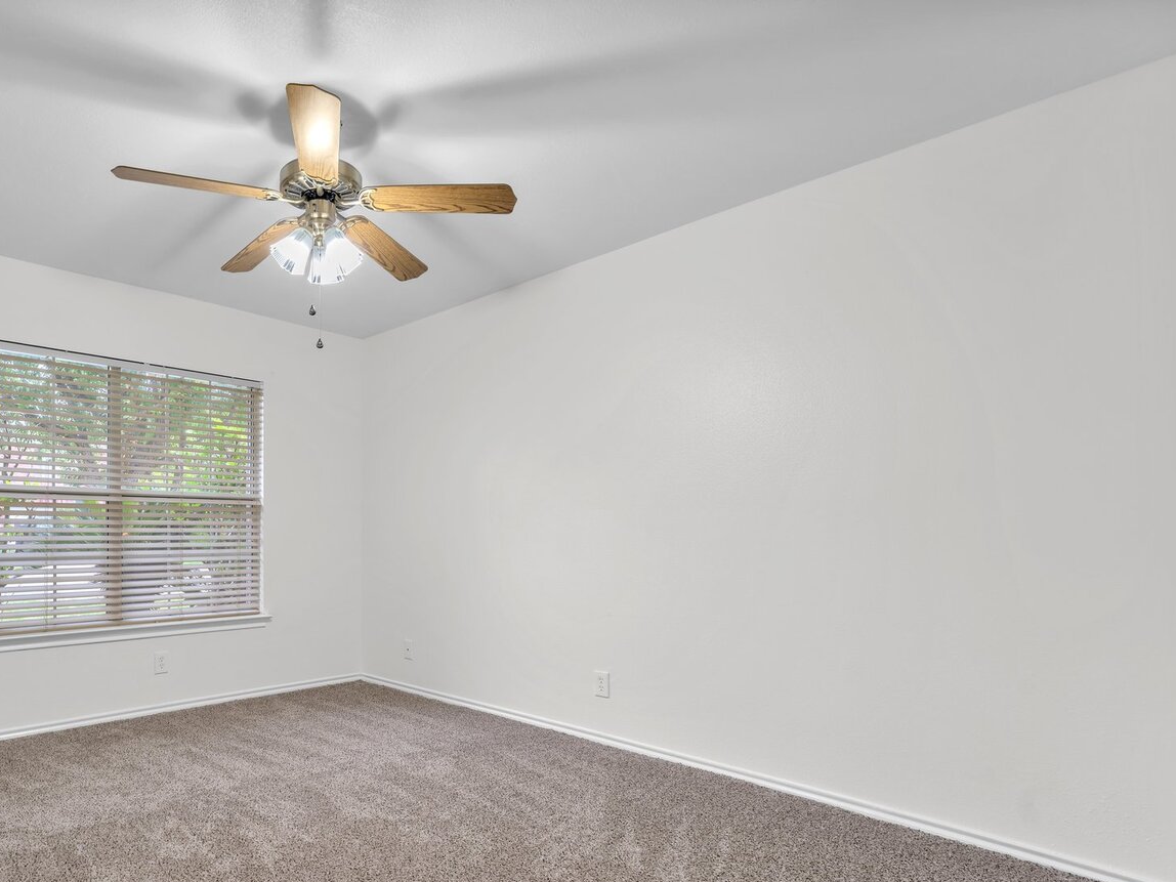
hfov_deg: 79.3
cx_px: 394
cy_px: 545
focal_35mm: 20
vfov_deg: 65.2
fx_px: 678
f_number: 9
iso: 100
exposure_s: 1/6
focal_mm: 14.7
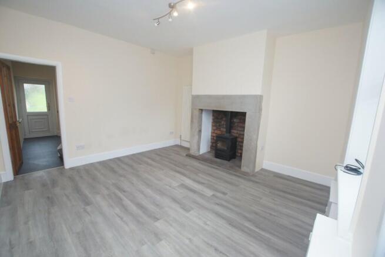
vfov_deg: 77.4
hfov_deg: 100.4
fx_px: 160
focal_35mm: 15
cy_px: 128
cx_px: 192
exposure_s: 1/160
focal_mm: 10
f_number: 4
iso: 500
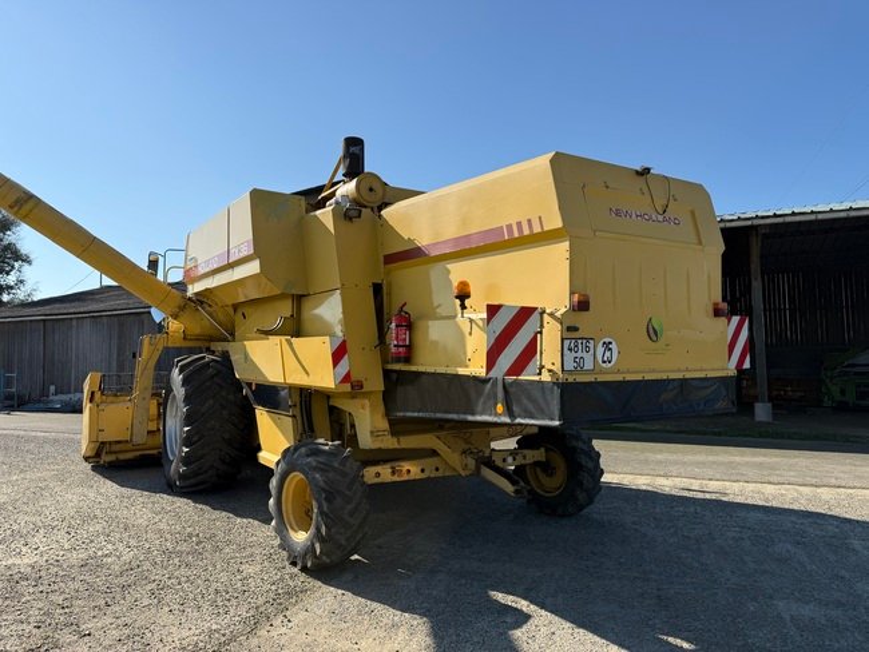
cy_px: 326
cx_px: 434
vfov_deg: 56.8
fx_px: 603
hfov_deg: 71.6
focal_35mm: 24
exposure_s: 1/4975
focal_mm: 6.76
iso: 80
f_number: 1.78
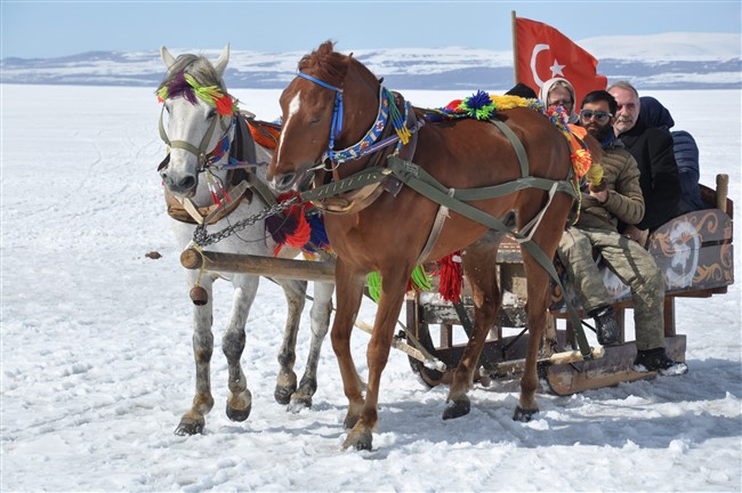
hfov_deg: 14.0
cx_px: 371
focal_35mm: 147
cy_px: 246
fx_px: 3027
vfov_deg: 9.3
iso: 400
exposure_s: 1/1600
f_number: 10
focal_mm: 98
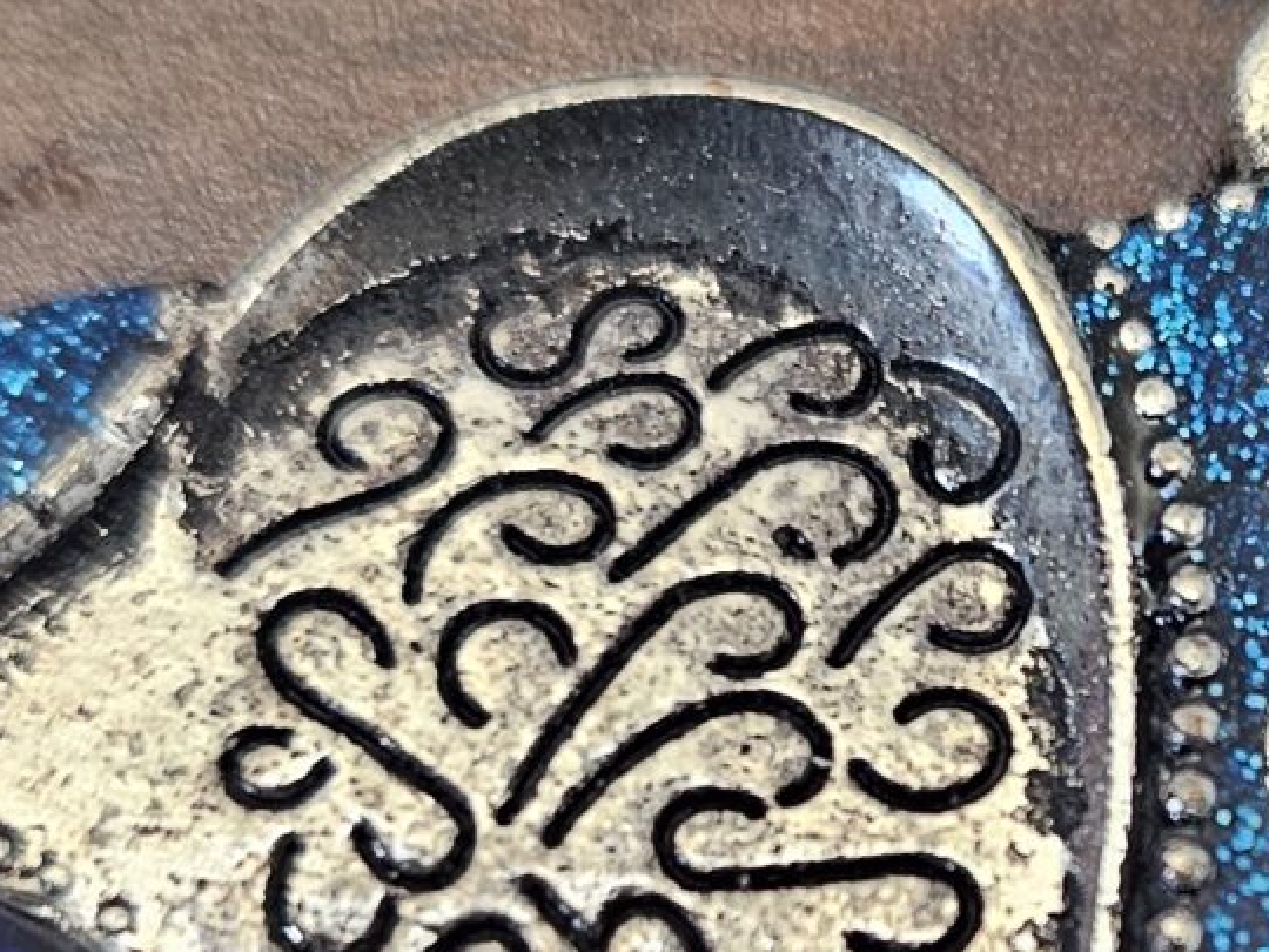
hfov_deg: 17.9
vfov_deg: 13.3
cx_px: 1032
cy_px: 1091
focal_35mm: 109
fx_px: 3996
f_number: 1.7
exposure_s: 1/120
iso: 320
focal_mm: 6.3
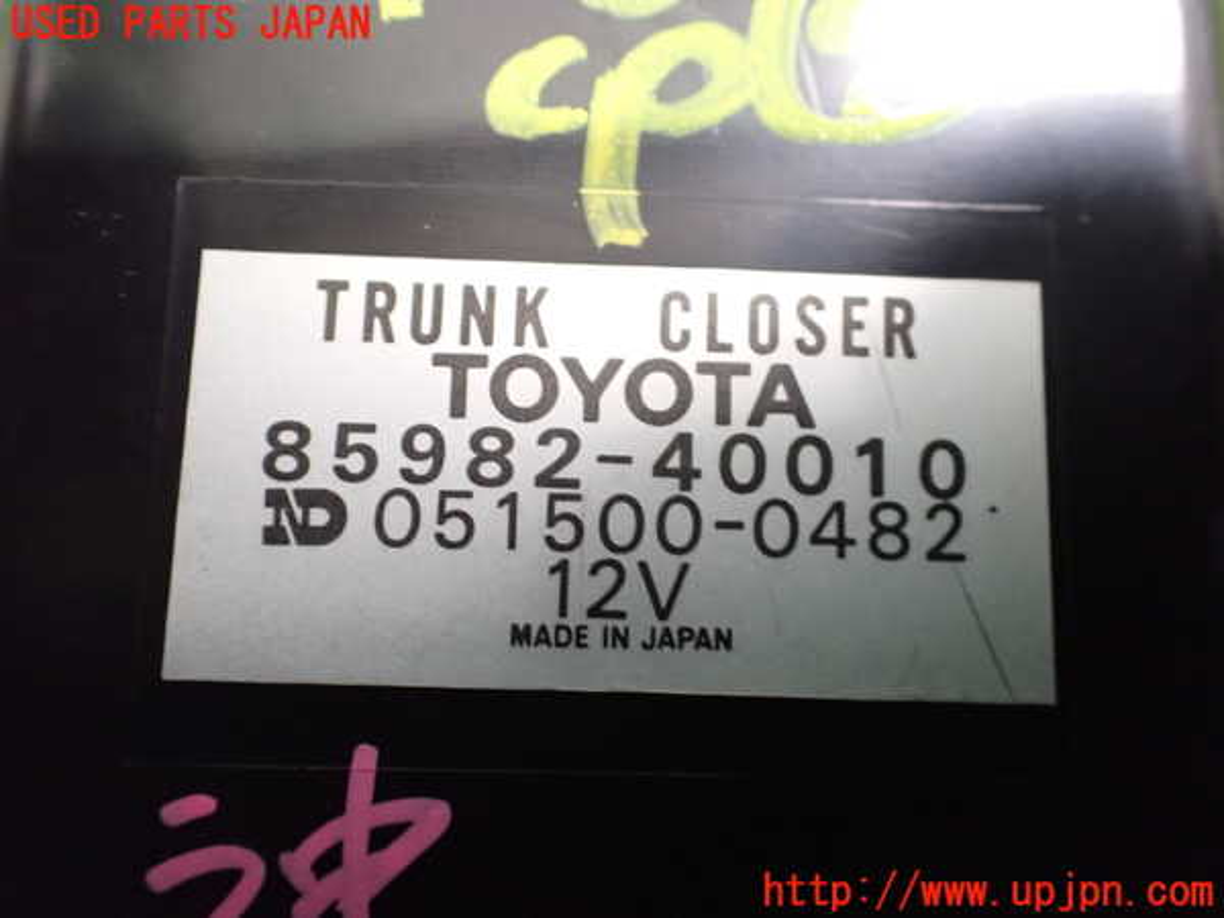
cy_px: 459
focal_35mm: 30
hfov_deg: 60.0
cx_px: 612
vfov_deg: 46.8
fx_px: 1061
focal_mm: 5.4
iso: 1250
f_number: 2.3
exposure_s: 1/30
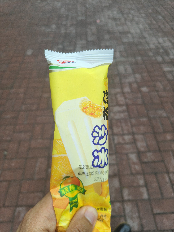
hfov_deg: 56.8
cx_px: 87
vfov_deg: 71.6
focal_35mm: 24
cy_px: 116
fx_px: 161
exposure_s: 1/909
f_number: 1.8
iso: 50
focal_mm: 5.59
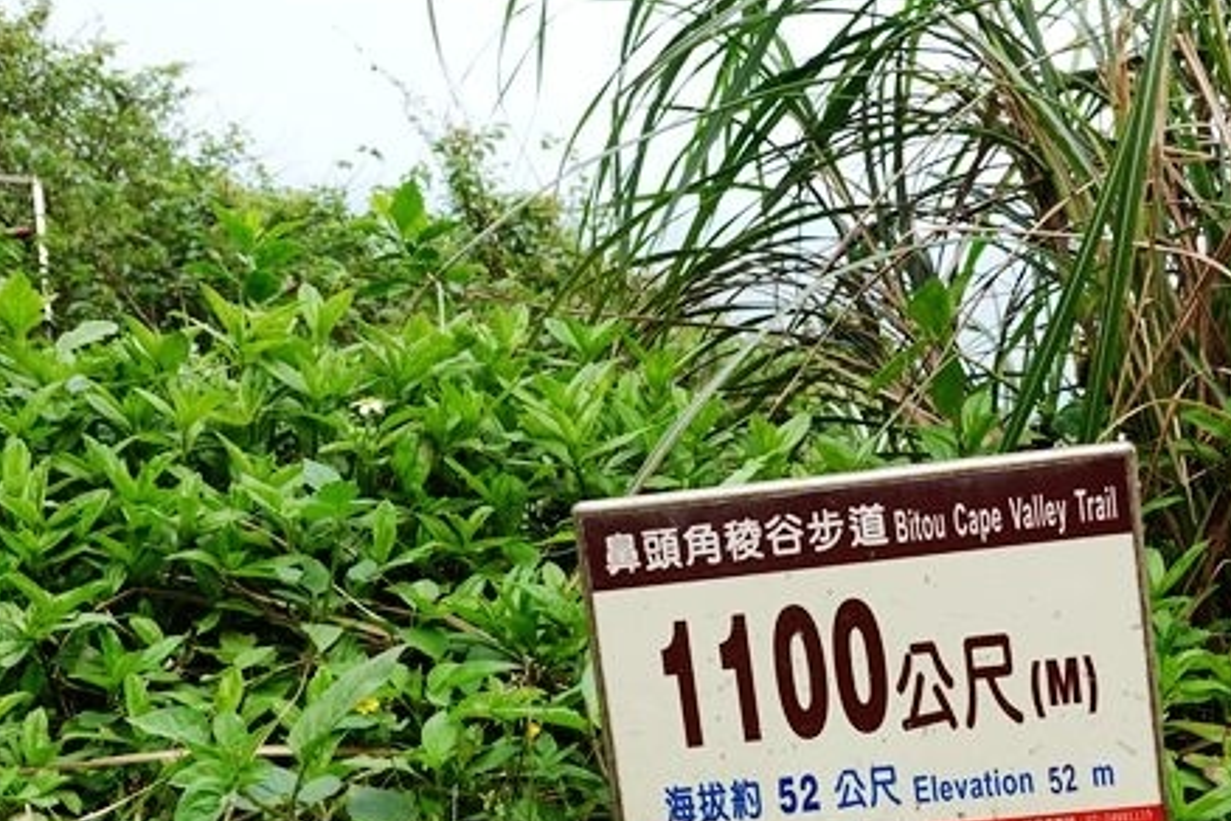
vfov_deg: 27.5
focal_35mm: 49
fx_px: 1675
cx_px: 750
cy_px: 477
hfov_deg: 40.1
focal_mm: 12.25
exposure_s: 1/250
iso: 160
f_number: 5
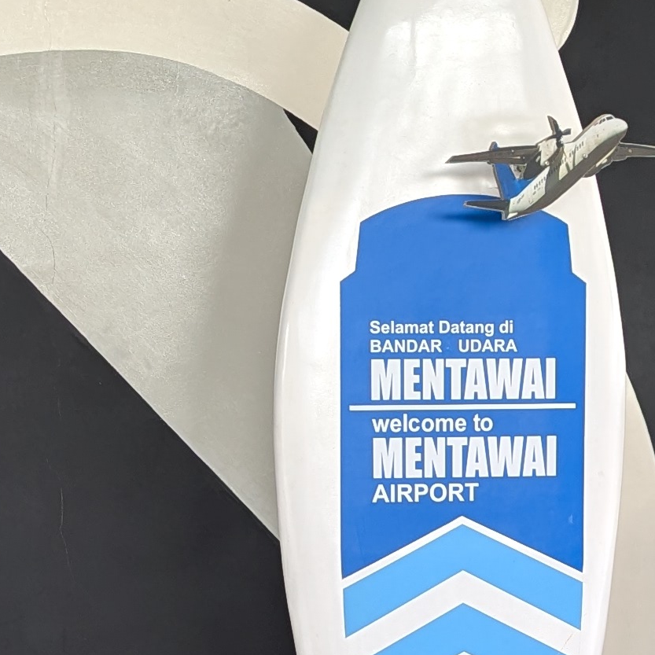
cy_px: 670
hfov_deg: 16.7
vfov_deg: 16.4
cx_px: 353
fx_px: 2226
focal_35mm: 104
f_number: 1.85
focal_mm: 6.81
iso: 91
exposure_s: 1/88.2
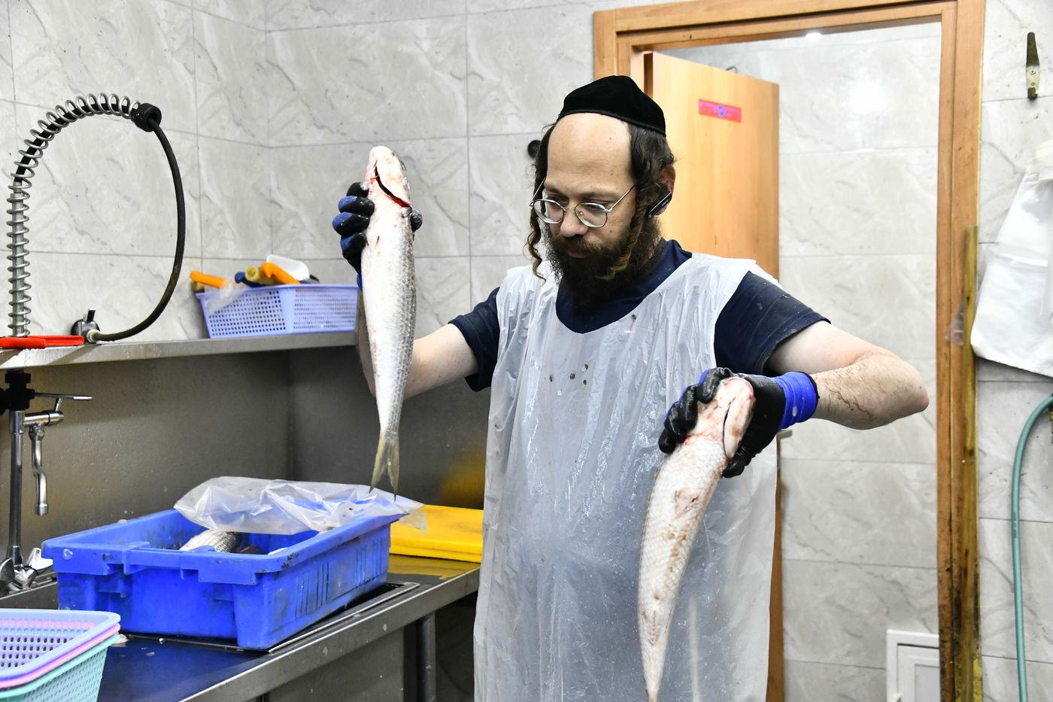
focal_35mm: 48
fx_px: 1404
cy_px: 351
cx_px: 526
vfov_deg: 28.1
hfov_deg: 41.1
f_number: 5.6
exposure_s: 1/125
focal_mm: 48
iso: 2500
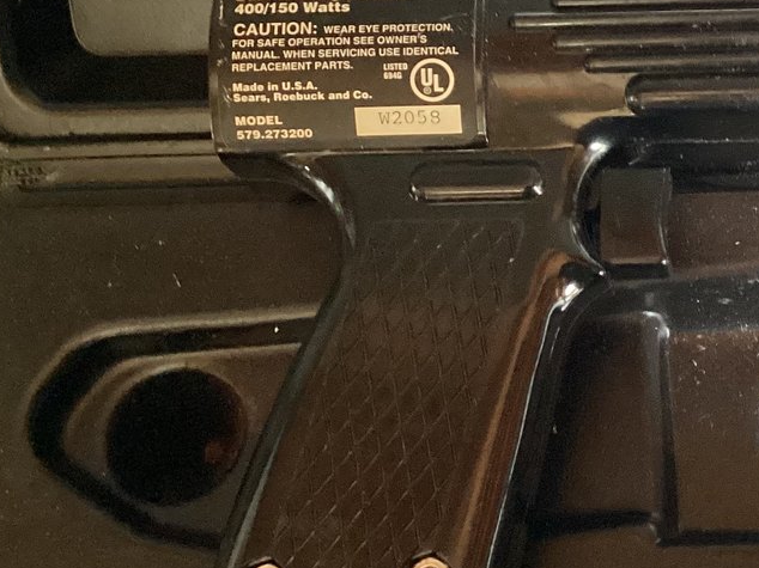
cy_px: 211
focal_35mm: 74
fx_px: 1622
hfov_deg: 24.5
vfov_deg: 19.8
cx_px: 839
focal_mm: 3.3
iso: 320
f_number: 2.4
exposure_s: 1/50
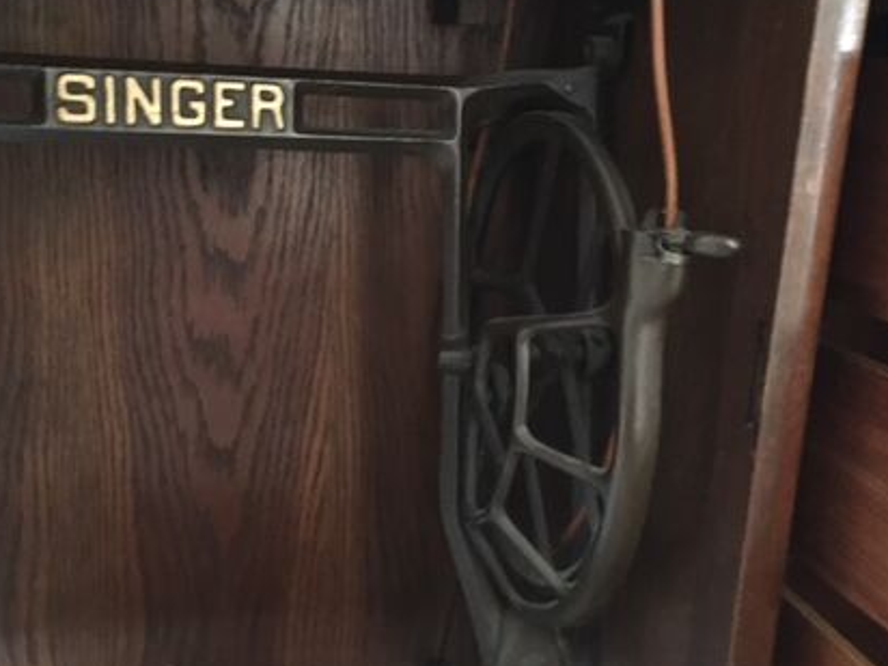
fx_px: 1154
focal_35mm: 45
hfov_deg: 42.1
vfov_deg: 32.2
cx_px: 420
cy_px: 351
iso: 640
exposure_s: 1/17
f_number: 2.2
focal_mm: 4.15
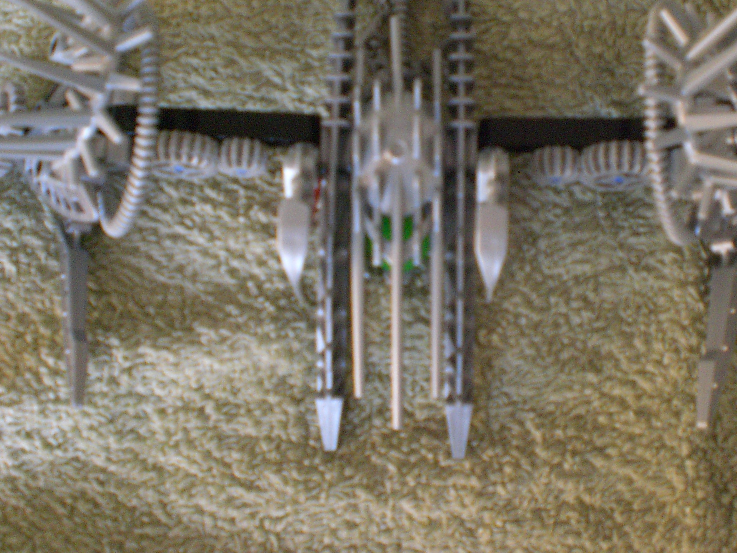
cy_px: 215
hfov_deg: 39.6
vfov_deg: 30.2
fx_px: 1022
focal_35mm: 48
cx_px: 418
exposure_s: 1/125
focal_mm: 6.3
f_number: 3.1
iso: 400
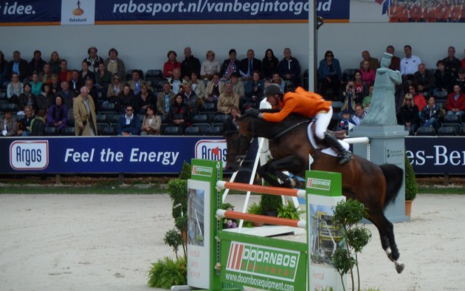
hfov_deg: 9.3
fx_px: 2865
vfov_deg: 5.8
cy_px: 171
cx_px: 233
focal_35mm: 226
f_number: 4.6
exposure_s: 1/200
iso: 80
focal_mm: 34.4
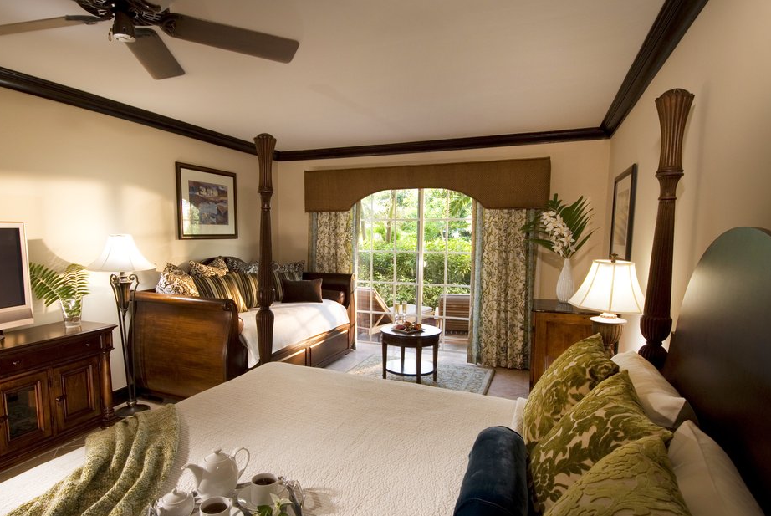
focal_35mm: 20
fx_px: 429
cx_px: 350
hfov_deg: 83.7
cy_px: 286
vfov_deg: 61.9
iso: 125
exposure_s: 1/6
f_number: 8
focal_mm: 12
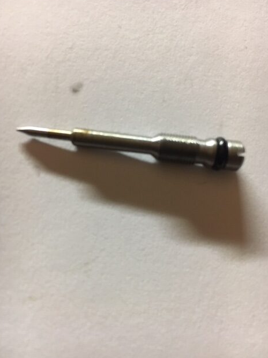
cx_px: 133
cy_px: 177
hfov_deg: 46.8
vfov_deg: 60.0
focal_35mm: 30
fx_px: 310
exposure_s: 1/17
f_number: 2.2
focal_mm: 4.15
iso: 200
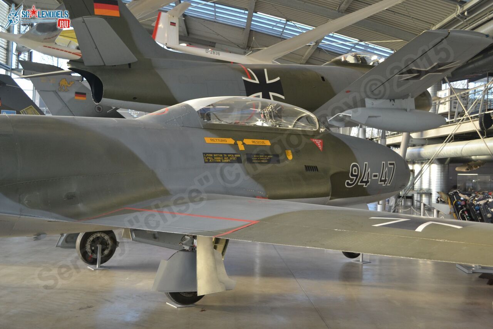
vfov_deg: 36.9
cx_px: 246
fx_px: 493
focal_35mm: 36
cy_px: 164
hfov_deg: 53.1
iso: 560
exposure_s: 1/60
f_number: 4
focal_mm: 24
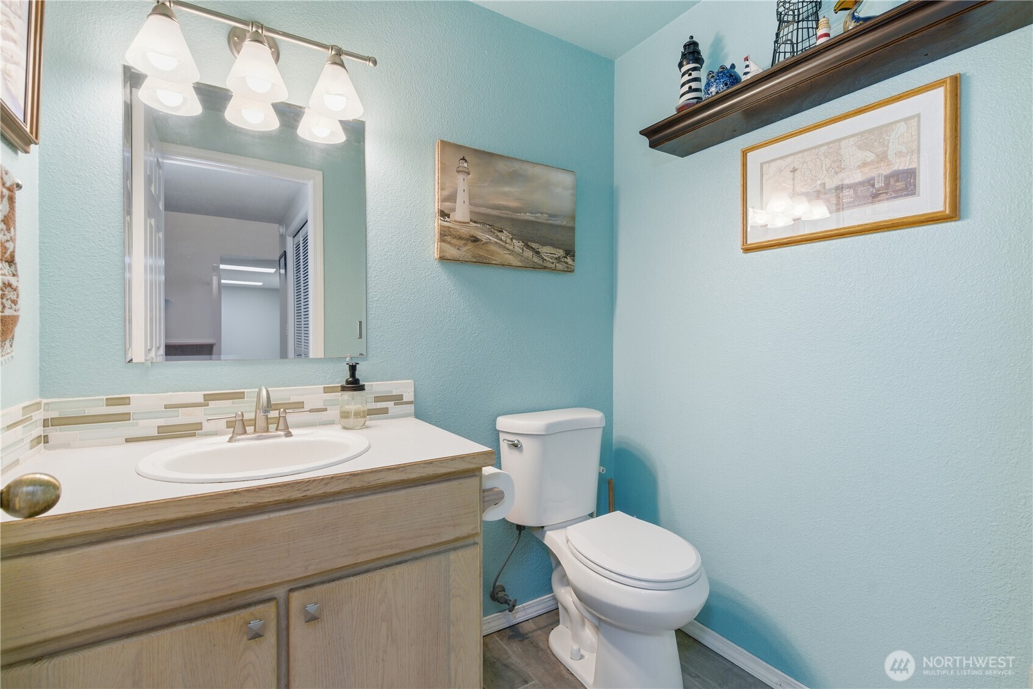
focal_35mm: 16
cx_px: 516
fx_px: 459
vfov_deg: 73.8
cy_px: 344
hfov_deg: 96.7
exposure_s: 1/250
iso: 400
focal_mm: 16
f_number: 7.1
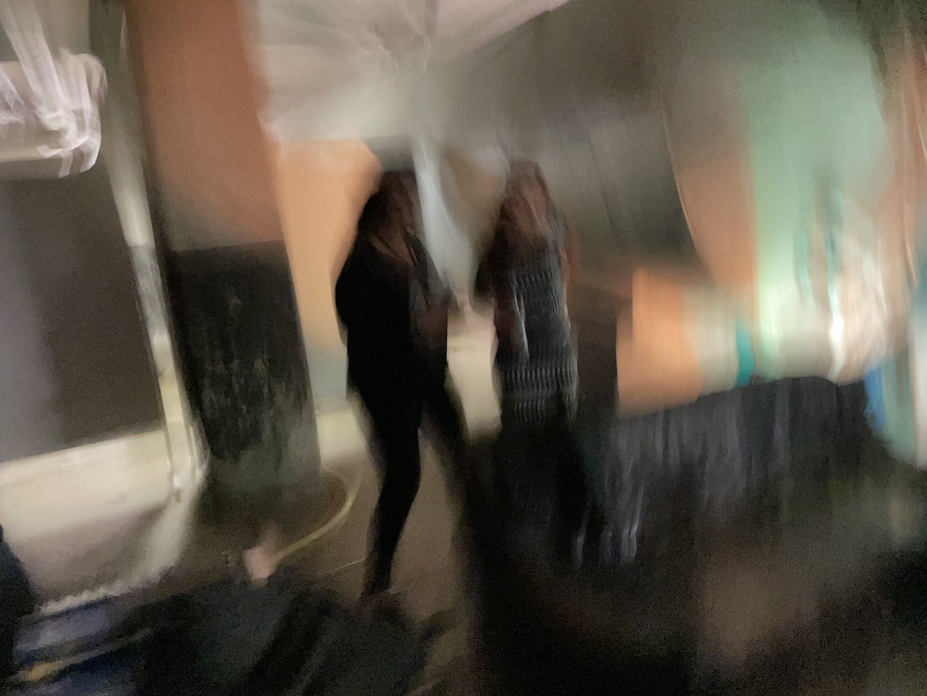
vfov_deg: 53.1
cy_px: 348
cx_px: 464
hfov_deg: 67.3
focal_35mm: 26
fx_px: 696
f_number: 1.6
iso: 1000
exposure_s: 1/22
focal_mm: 4.2
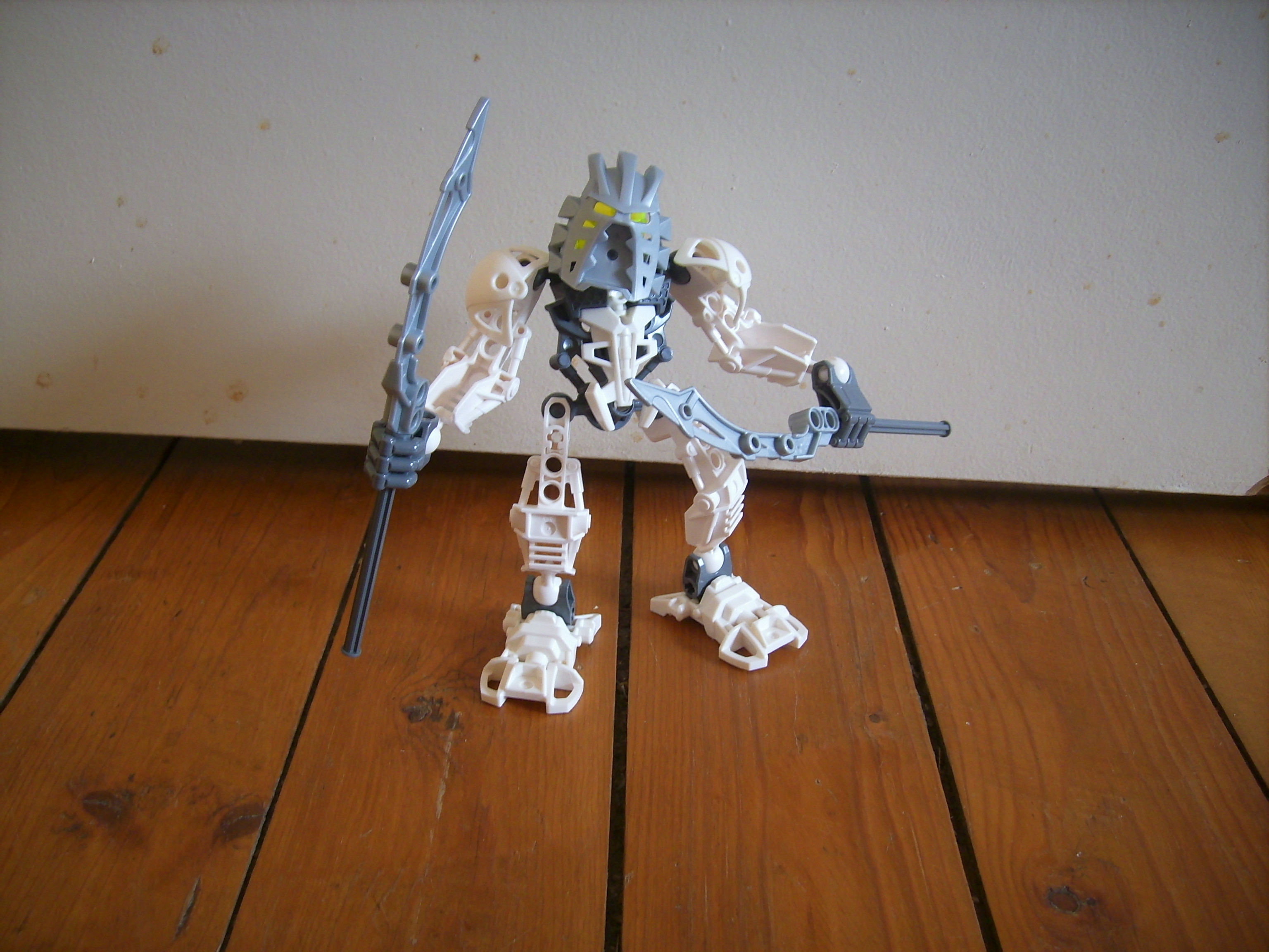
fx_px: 1173
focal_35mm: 32
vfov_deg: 44.2
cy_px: 476
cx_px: 634
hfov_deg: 56.8
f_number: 2.8
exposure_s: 1/7
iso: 50
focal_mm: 5.99
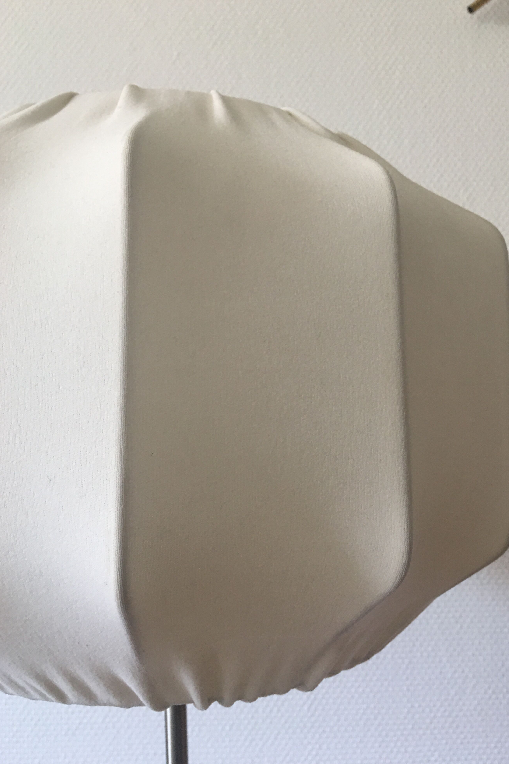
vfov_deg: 60.3
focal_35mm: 31
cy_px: 380
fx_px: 657
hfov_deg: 42.3
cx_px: 274
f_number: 2.2
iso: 50
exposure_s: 1/17
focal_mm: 4.15
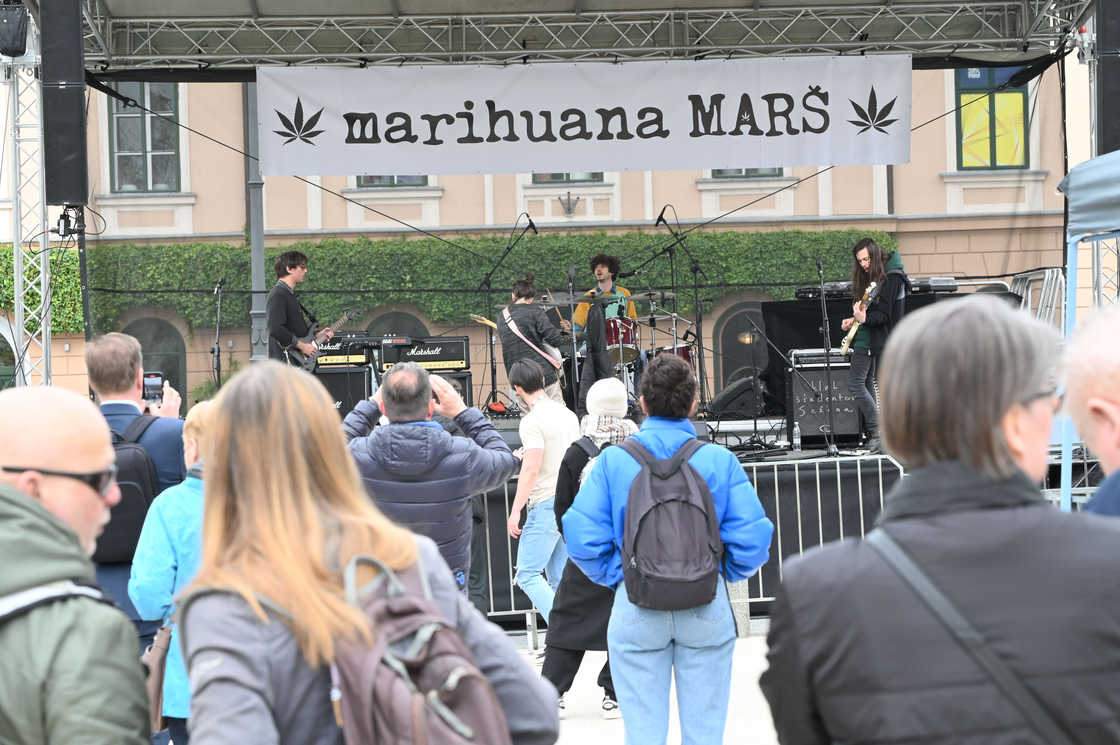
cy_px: 372
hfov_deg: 20.0
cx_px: 560
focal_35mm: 102
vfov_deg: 13.4
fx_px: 3171
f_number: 9
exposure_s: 1/250
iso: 1250
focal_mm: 102
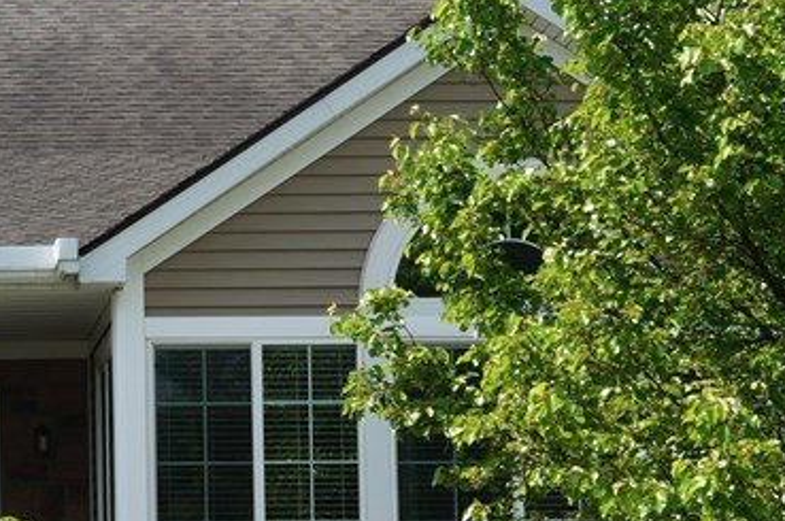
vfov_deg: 11.0
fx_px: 2700
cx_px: -91
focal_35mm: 124
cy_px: 410
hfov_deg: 16.0
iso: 100
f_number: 13
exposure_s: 1/100
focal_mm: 28
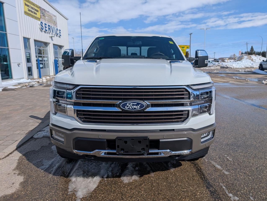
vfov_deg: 56.9
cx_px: 134
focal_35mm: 24
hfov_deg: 71.5
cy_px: 100
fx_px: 185
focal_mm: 6.9
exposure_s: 1/22727
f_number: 1.68
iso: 20
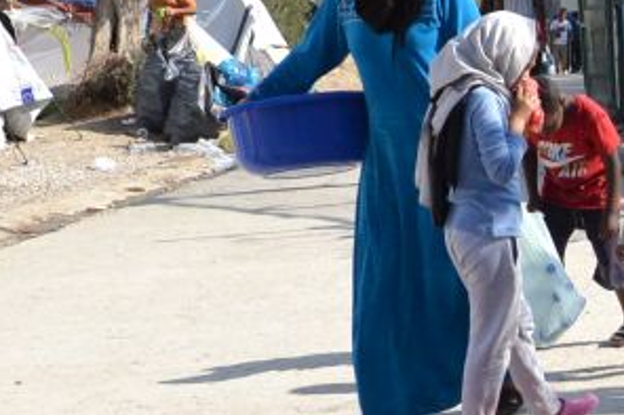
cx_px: 765
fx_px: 2764
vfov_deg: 8.6
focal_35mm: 160
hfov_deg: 12.6
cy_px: 390
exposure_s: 1/1250
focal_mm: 21
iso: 400
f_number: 5.6
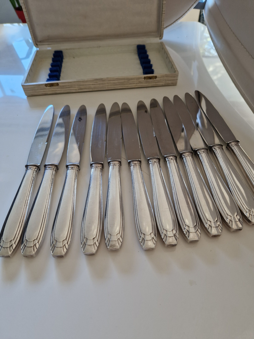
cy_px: 170
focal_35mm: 23
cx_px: 127
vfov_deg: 73.9
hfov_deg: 58.9
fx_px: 225
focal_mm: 5.4
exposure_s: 1/100
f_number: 1.8
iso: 160
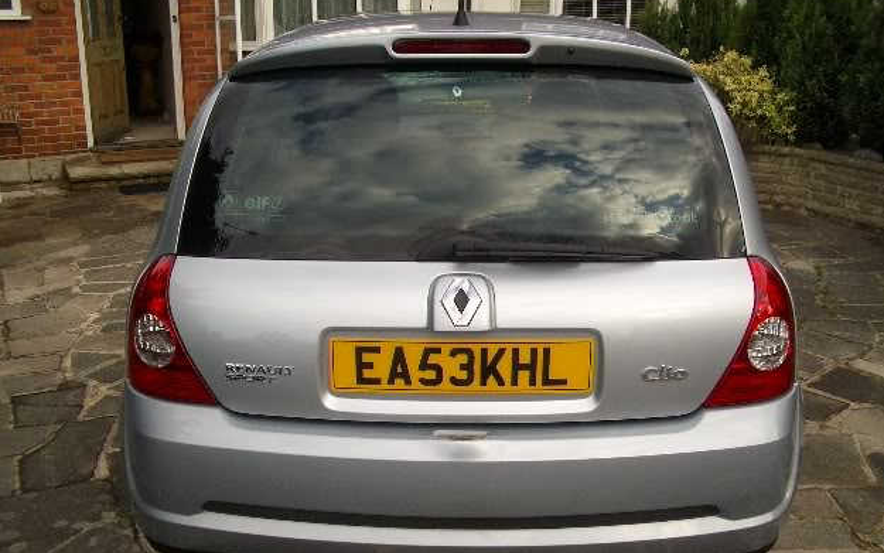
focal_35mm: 38
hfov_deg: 51.5
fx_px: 916
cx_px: 441
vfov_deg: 33.6
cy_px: 308
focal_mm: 5.8
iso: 50
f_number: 4.3
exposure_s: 1/125
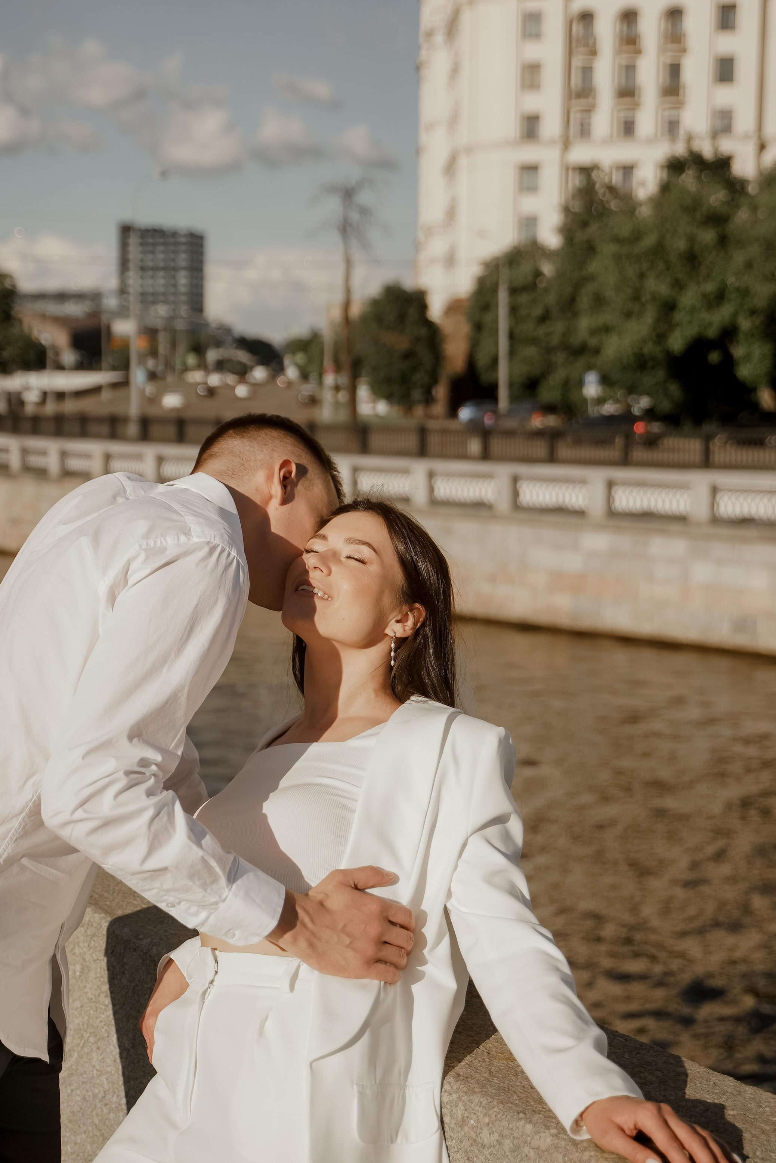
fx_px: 1713
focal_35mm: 53
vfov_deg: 37.5
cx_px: 377
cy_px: 626
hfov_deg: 25.5
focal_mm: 43
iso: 160
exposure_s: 1/4000
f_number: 2.8
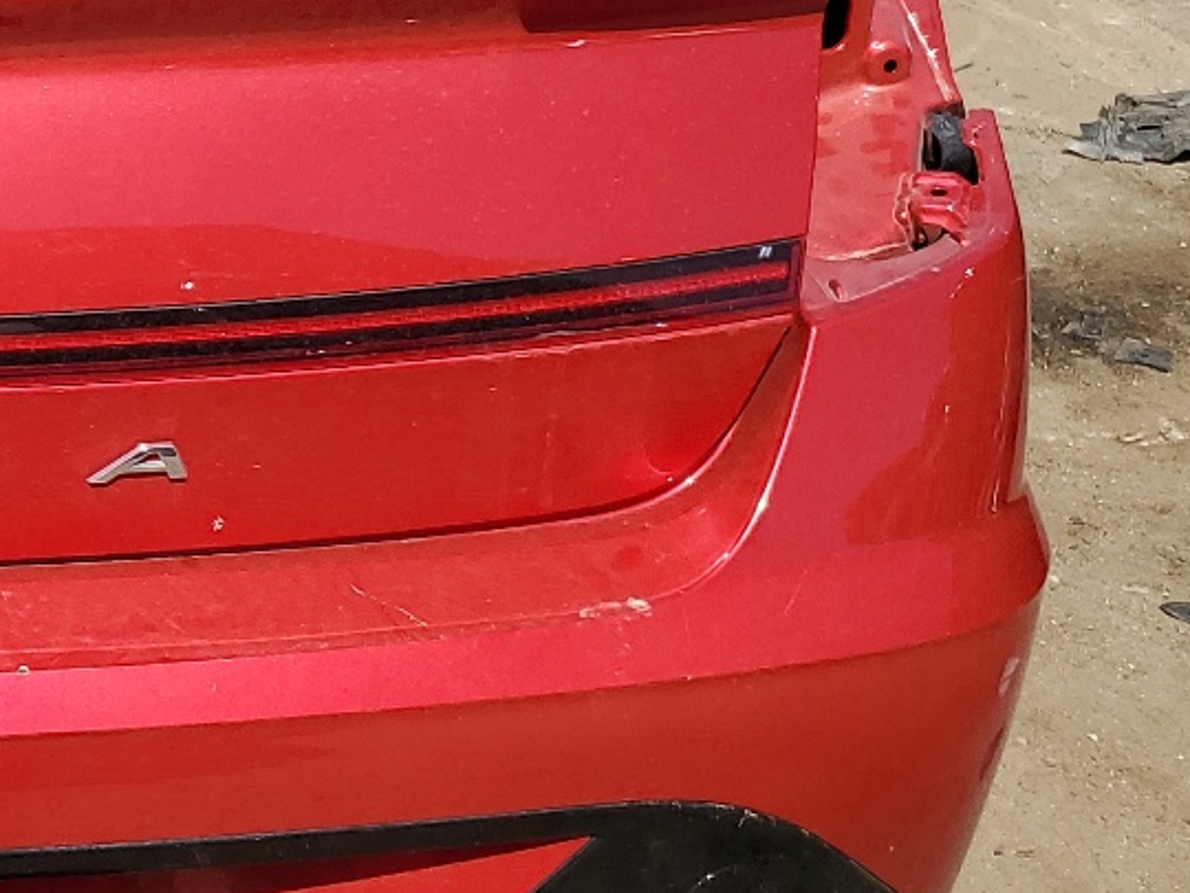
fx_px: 2647
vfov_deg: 18.9
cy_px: 141
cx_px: -416
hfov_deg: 22.3
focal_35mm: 77
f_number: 1.5
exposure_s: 1/3333
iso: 50
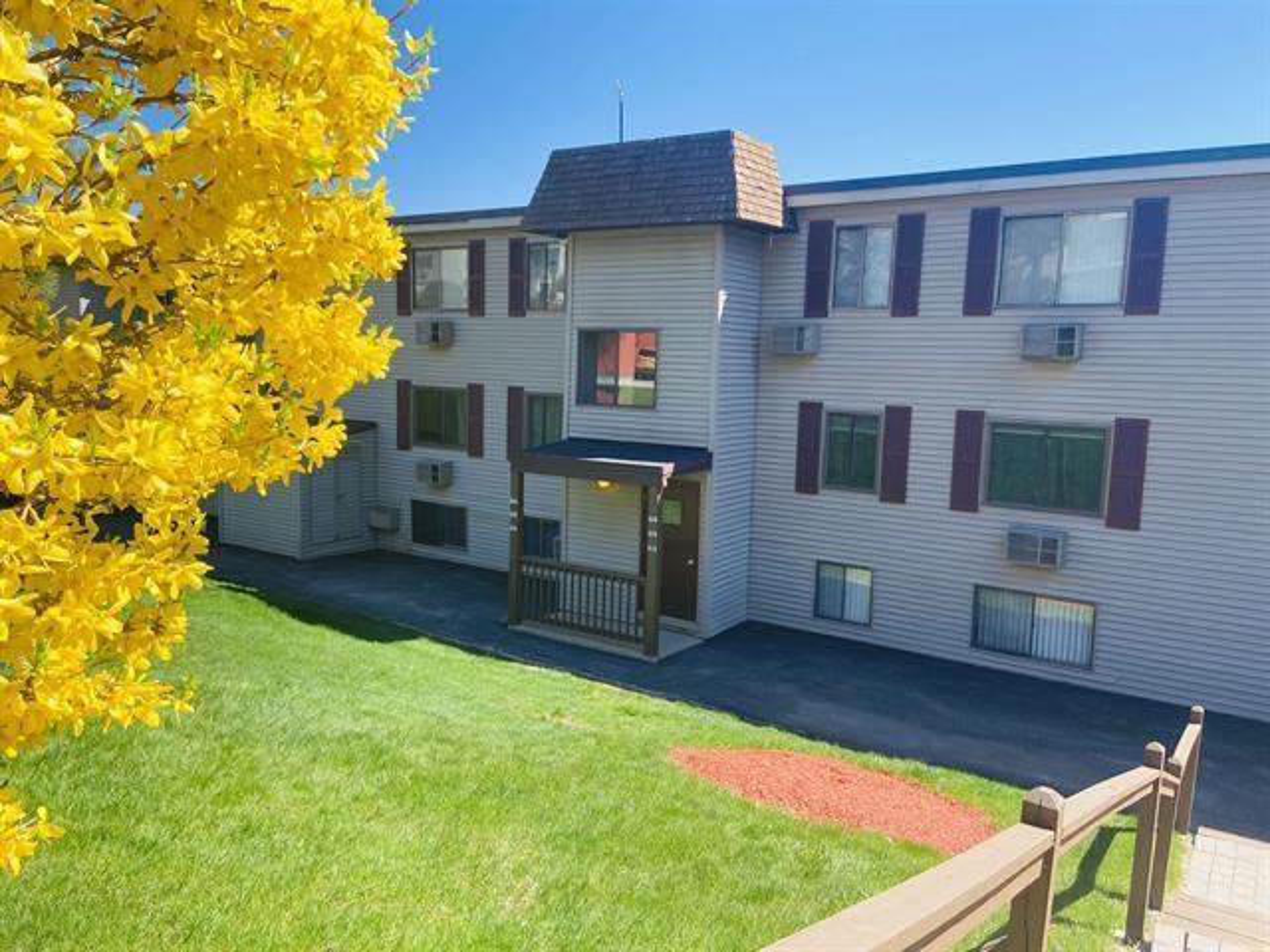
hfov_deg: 67.3
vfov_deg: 53.1
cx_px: 635
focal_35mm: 26
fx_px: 954
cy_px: 476
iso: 32
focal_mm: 4.25
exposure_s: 1/1258
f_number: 1.8
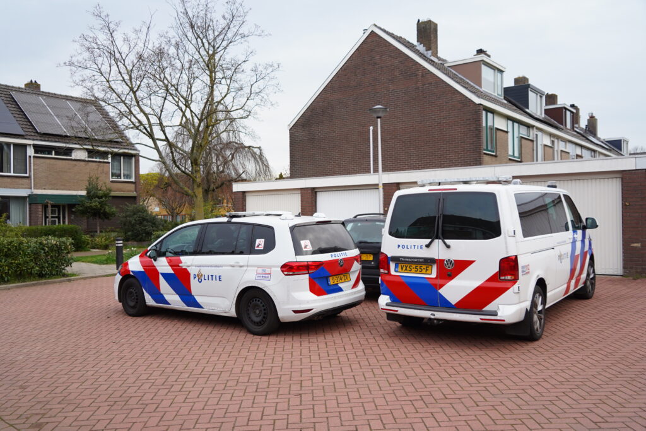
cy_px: 216
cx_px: 323
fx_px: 538
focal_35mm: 30
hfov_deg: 61.9
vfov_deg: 43.6
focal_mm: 30
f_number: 4
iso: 640
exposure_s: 1/500
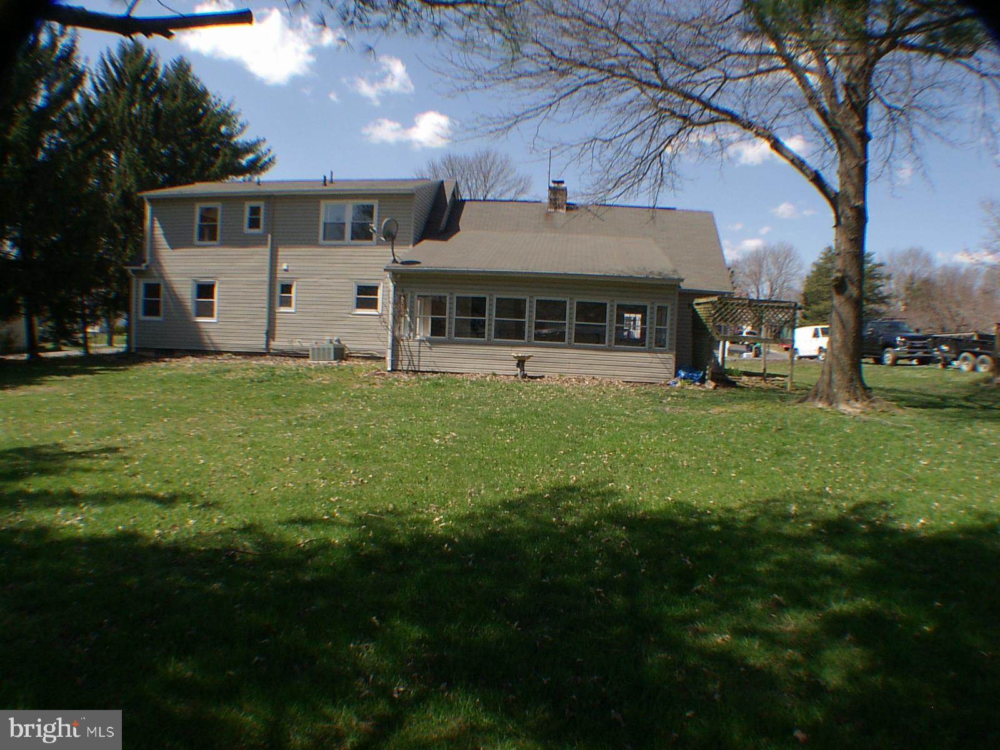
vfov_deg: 38.7
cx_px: 500
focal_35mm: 37
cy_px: 375
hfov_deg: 50.1
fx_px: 1069
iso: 100
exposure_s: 1/180
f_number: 6.7
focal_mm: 5.8
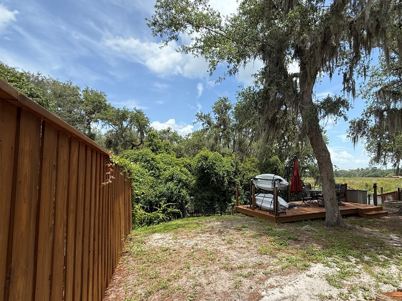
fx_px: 221
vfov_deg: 68.6
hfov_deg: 82.7
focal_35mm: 19
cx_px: 256
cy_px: 161
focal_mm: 2.22
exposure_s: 1/1087
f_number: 2.2
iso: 50
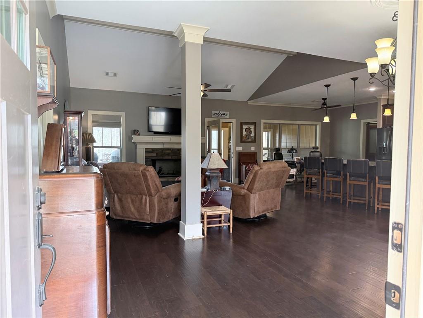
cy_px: 159
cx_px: 212
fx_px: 293
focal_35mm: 24
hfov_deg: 71.6
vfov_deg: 56.8
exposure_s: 1/120
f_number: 1.78
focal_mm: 6.76
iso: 250
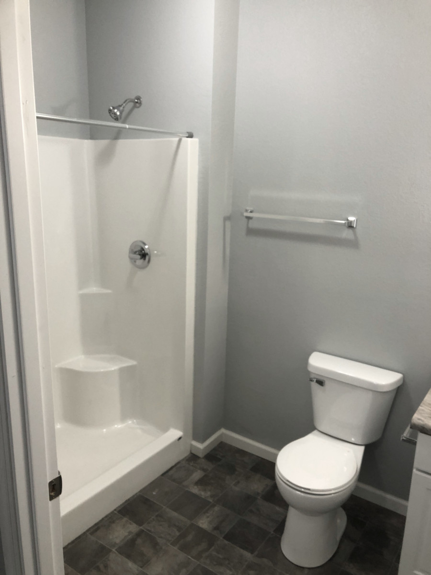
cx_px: 216
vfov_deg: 63.4
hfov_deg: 49.7
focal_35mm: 28
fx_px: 465
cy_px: 288
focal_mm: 3.99
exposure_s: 1/24
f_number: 1.8
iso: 40
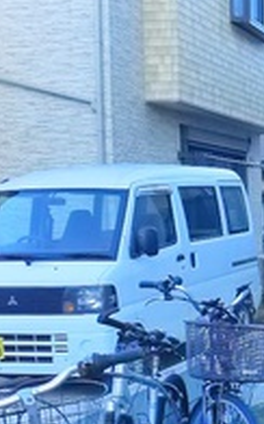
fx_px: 1051
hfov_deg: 12.5
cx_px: 533
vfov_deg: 22.7
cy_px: 301
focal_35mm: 91
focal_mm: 5.1
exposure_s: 1/160
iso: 400
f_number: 2.8
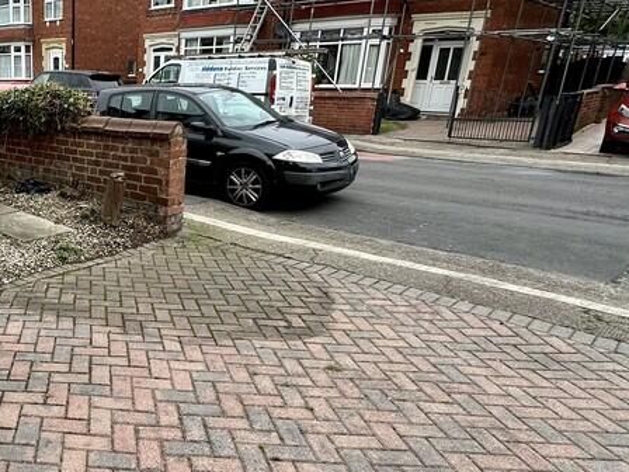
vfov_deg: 44.0
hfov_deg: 50.1
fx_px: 581
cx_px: 56
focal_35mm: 32
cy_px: 270
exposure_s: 1/333
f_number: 2.2
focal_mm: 2.22
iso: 40
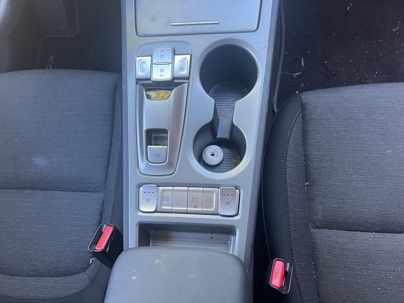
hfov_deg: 67.3
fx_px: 303
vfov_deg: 53.1
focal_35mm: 26
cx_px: 202
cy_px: 152
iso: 125
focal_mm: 5.7
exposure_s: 1/77
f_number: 1.5
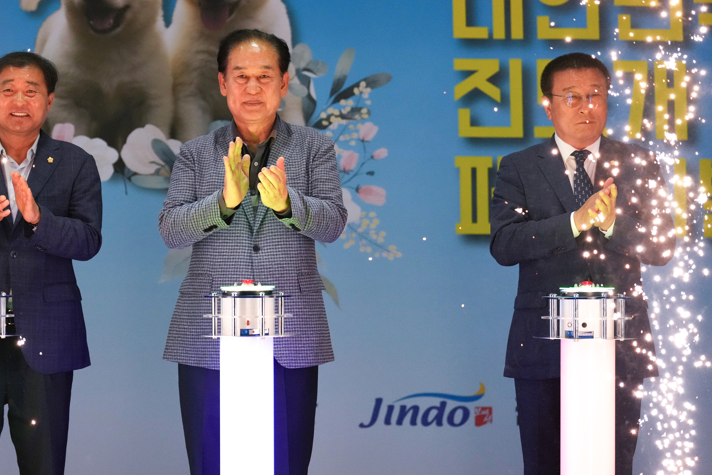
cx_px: 261
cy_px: 182
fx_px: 3026
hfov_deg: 13.4
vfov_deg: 9.0
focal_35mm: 153
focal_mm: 119
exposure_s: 1/2000
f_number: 2.8
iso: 5000
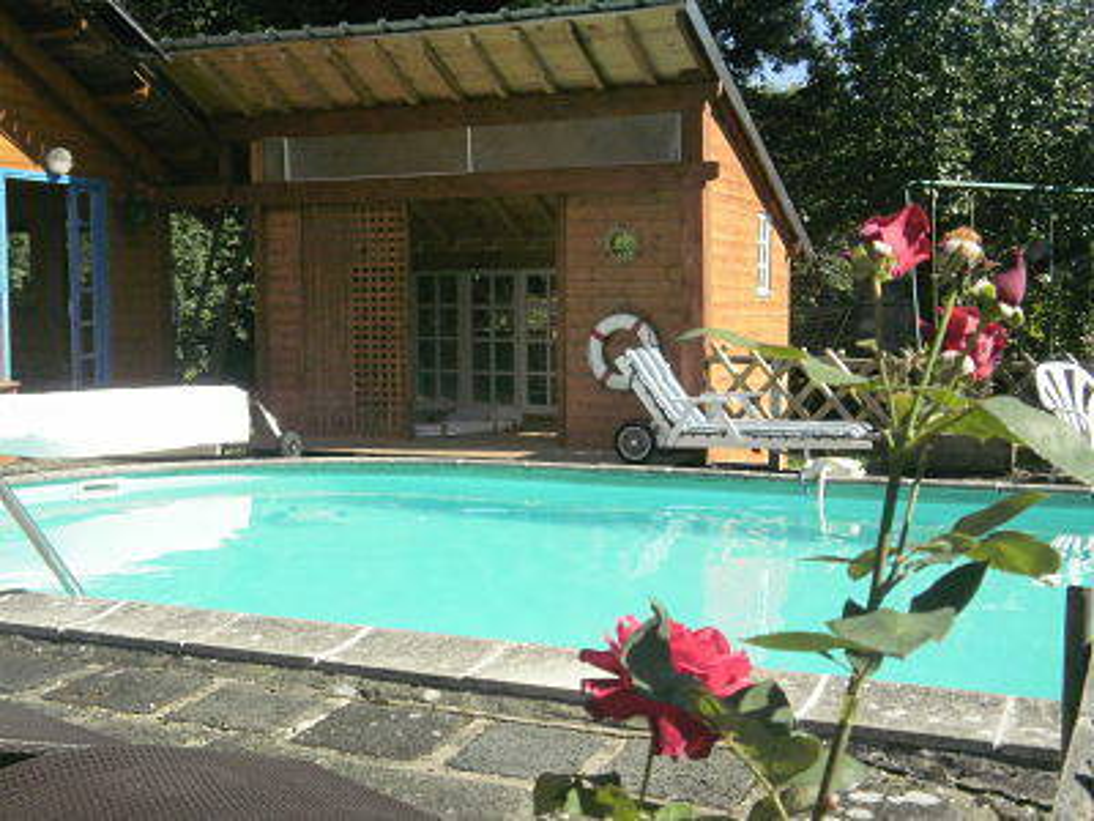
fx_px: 1359
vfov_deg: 33.6
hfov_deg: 43.9
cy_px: 410
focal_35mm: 43
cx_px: 547
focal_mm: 7.61
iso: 400
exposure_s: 1/400
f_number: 10.1
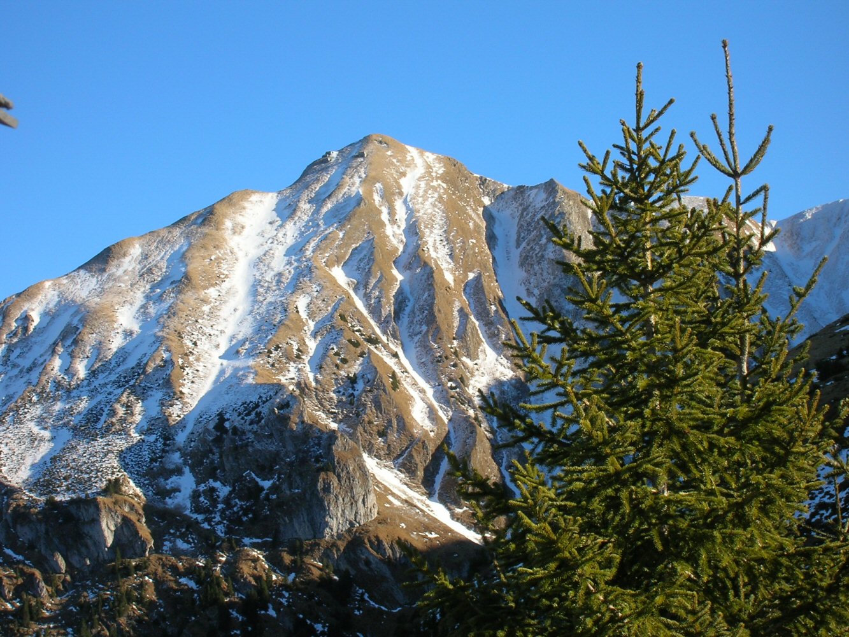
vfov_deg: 16.4
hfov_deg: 21.8
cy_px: 318
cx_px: 424
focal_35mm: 90
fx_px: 2208
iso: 50
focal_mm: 15
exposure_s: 1/97.1
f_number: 7.6
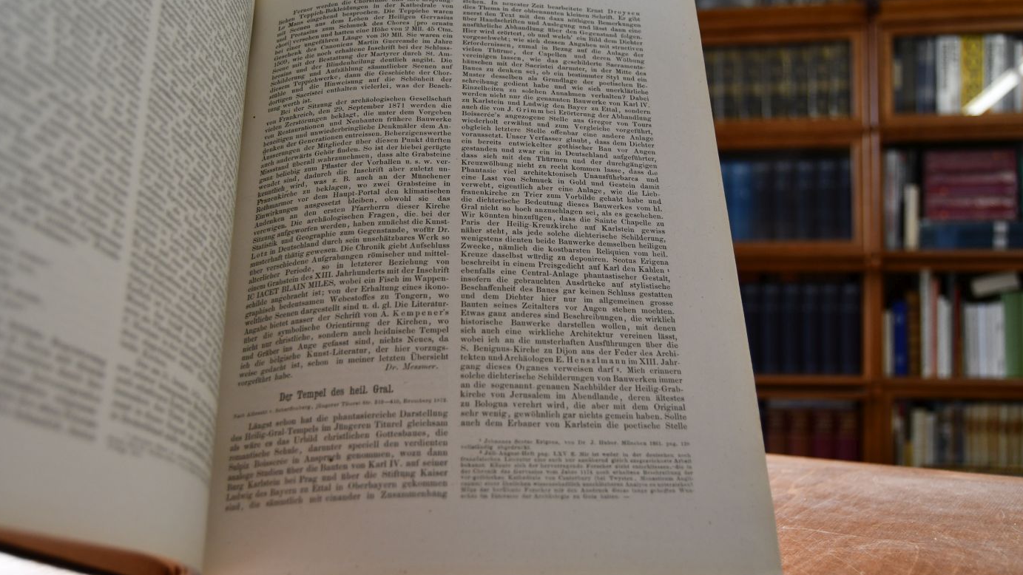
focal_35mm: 35
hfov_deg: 56.6
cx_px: 513
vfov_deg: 33.7
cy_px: 269
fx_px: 949
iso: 640
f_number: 3.5
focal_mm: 22
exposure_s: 1/250
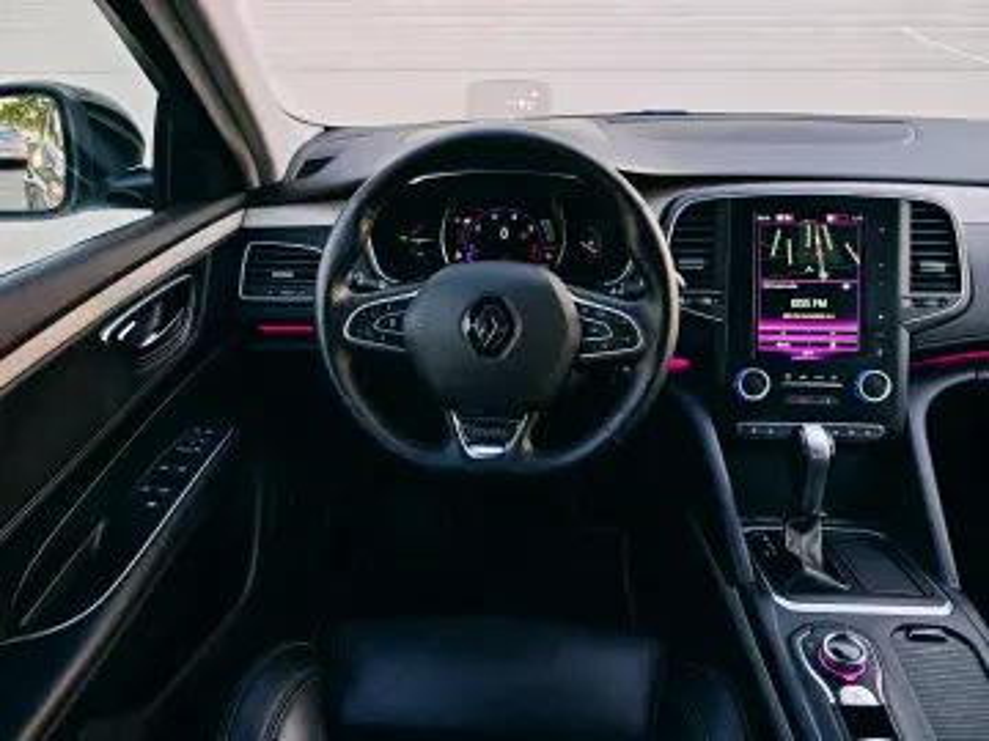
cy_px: 370
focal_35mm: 24
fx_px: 686
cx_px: 494
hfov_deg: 71.6
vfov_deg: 56.8
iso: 160
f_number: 2
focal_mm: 6.83
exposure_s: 1/100
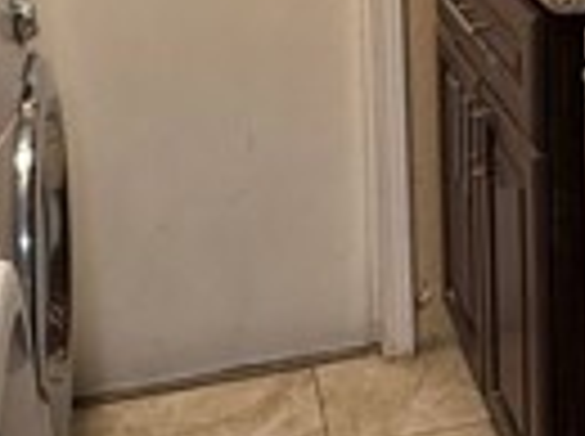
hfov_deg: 27.6
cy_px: -243
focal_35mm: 69
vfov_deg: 18.5
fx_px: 1164
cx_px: 472
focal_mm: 2.22
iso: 320
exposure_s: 1/120
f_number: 2.2
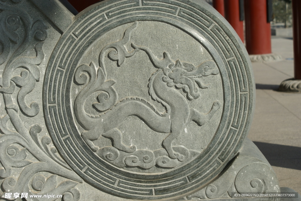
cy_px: 100
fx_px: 627
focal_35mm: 75
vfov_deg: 18.2
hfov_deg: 27.0
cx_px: 150
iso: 100
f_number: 5.6
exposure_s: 1/500
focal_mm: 50
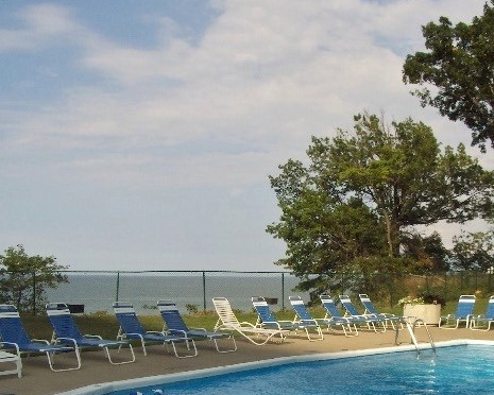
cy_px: 252
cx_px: 280
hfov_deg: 39.5
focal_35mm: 47
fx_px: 687
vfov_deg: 31.9
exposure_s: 1/1538
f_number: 4.3
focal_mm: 5.8
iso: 100
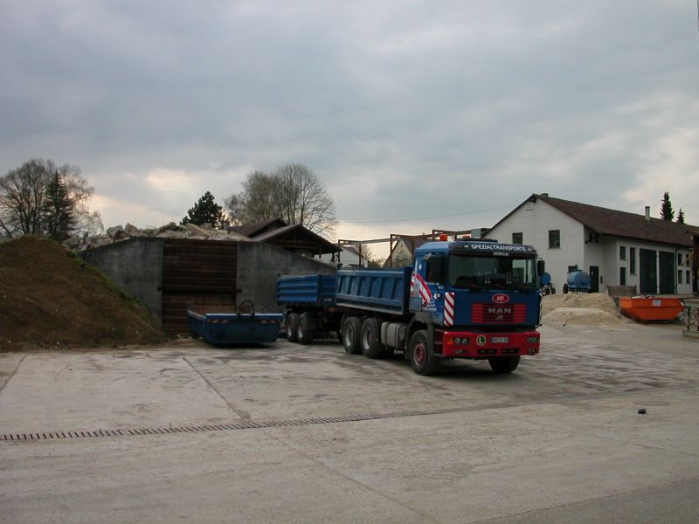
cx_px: 350
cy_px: 262
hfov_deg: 50.1
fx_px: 747
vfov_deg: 38.7
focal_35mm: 37
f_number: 4.5
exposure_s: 1/434
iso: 100
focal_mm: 5.6
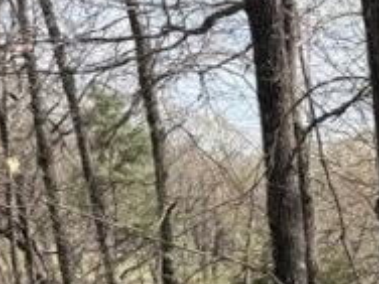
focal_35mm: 131
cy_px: 697
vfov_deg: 9.9
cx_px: 808
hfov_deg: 12.7
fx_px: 1434
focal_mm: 6.76
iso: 80
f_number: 1.78
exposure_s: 1/1812
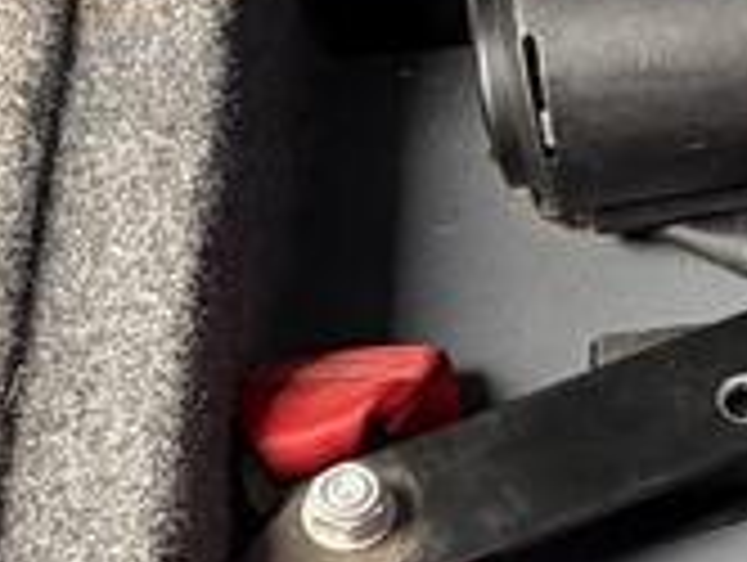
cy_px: 148
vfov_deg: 10.6
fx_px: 3026
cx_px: 1539
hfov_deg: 12.3
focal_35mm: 140
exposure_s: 1/40
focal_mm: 5.96
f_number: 1.6
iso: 640
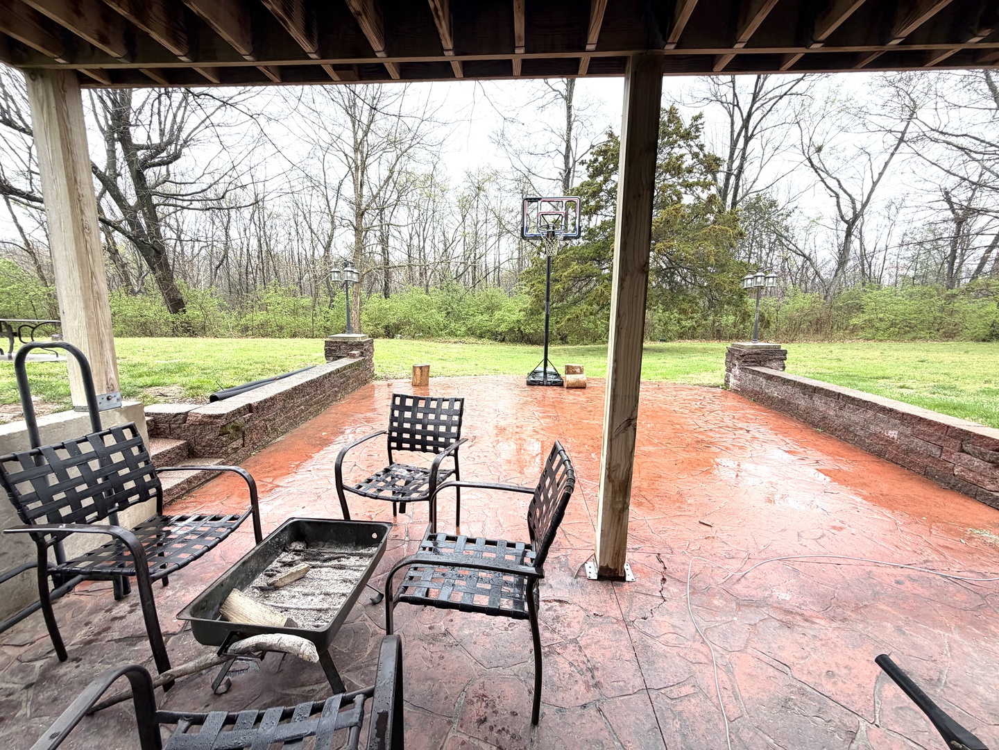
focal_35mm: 14
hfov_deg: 102.1
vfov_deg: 85.7
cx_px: 500
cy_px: 375
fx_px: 404
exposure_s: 1/170
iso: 40
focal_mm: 2.22
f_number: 2.2
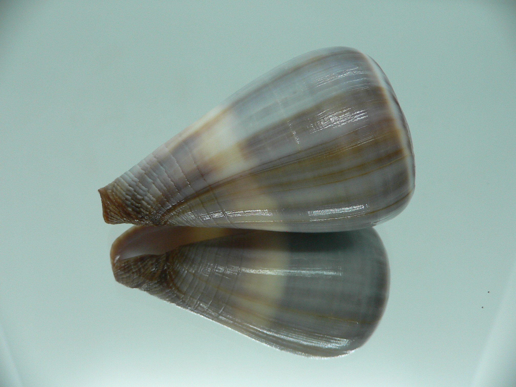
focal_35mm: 35
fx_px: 522
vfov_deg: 40.7
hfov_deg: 52.6
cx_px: 258
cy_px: 194
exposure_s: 1/60
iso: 80
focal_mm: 4.6
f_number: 2.8
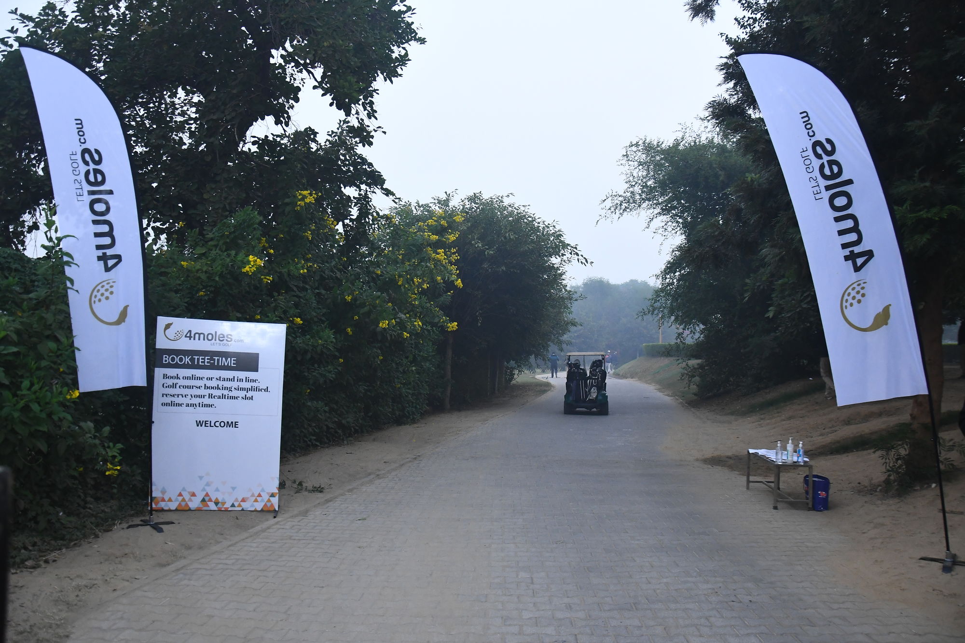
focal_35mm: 27
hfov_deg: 67.4
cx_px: 482
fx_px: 724
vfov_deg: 47.9
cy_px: 322
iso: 1600
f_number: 3.5
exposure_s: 1/80
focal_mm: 18
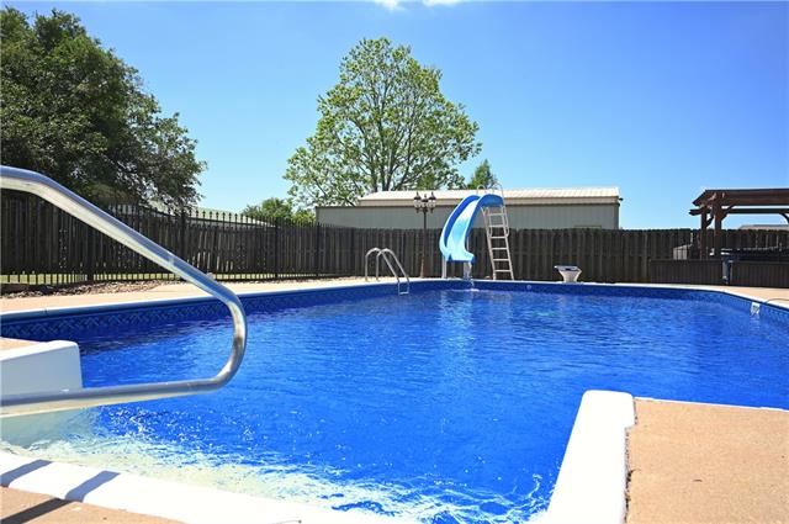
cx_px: 394
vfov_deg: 47.0
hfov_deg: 66.5
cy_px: 262
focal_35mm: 28
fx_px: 602
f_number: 11
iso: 250
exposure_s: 1/250
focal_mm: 27.5
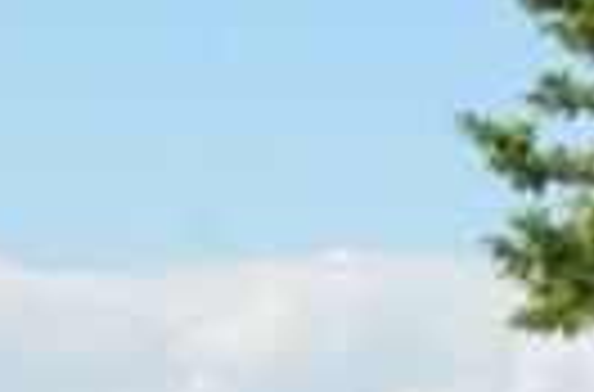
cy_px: 942
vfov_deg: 6.2
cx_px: 2254
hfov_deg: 7.5
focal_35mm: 210
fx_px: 3453
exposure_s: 1/250
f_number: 8
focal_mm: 18
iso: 100
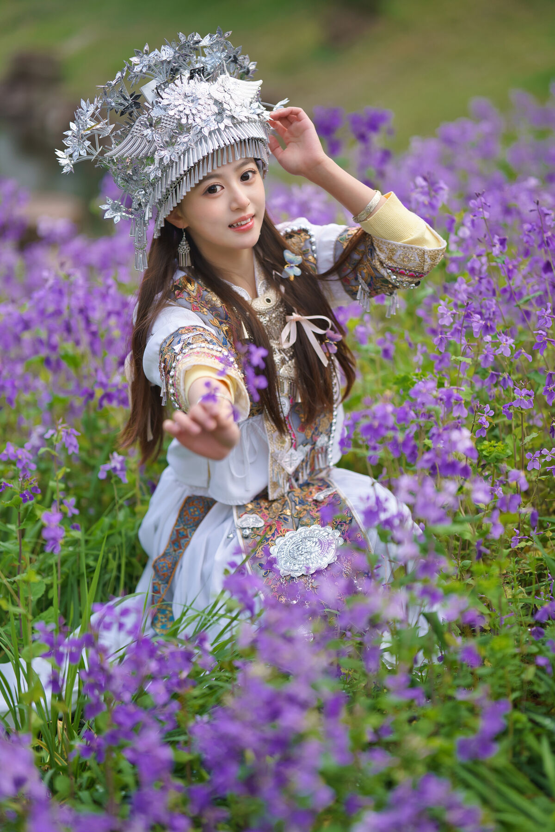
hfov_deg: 16.1
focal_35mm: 85
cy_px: 416
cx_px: 278
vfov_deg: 23.9
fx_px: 1965
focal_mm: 85
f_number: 1.4
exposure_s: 1/1250
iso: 100
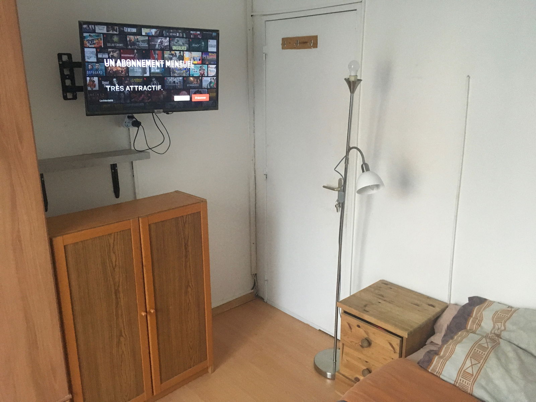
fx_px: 449
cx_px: 268
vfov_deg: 48.2
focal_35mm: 29
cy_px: 201
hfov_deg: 61.7
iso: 200
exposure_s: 1/30
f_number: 2.2
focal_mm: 4.15
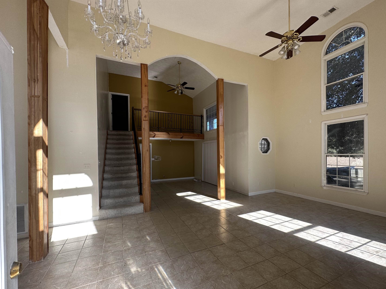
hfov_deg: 98.2
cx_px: 197
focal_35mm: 15
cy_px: 155
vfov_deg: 81.6
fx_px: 167
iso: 40
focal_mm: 2.22
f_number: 2.2
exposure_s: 1/209
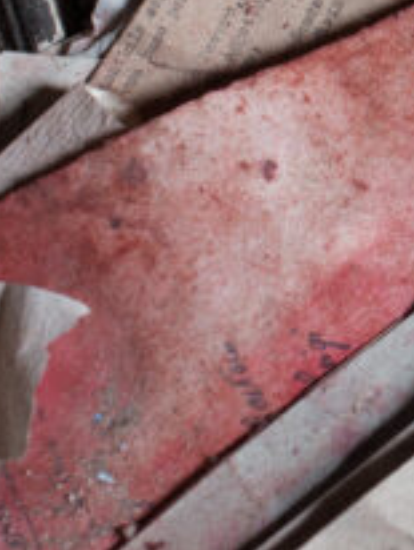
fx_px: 3803
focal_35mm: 239
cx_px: 1074
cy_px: -360
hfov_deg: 5.9
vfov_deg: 8.1
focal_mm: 50
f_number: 3.2
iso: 250
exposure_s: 1/250
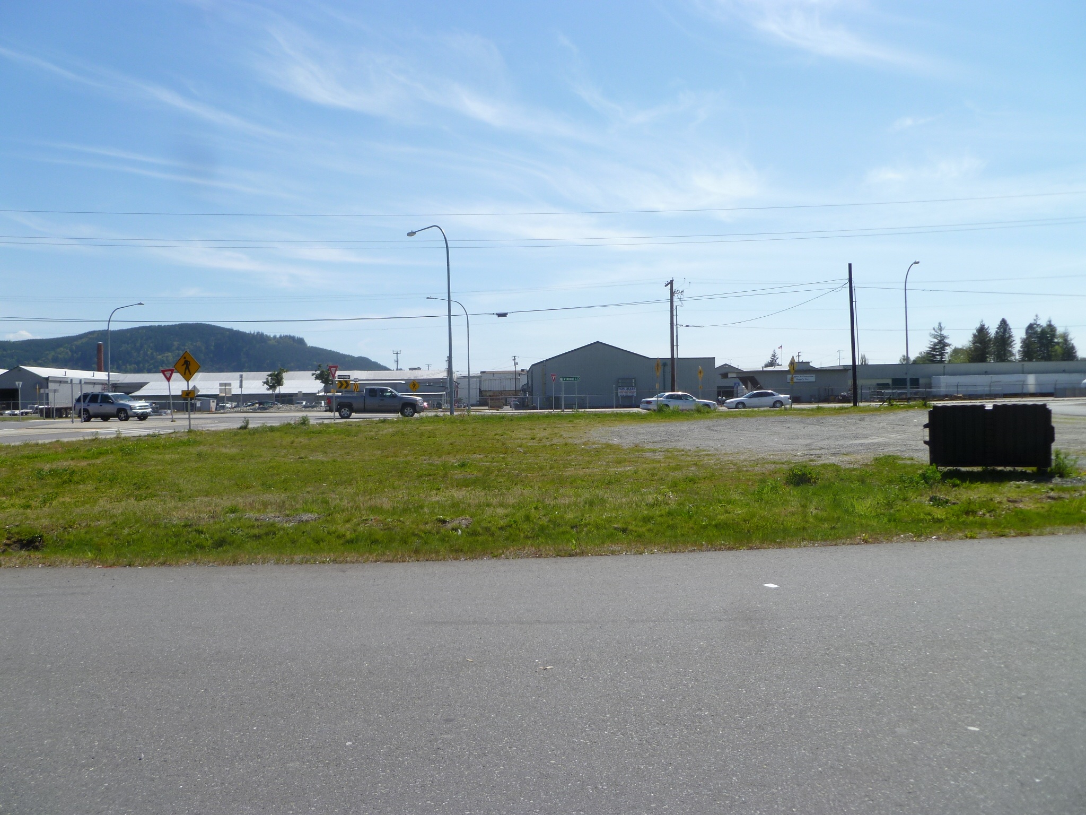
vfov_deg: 49.7
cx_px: 543
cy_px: 408
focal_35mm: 28
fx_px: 878
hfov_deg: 63.4
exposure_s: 1/800
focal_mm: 5
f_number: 3.3
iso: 80
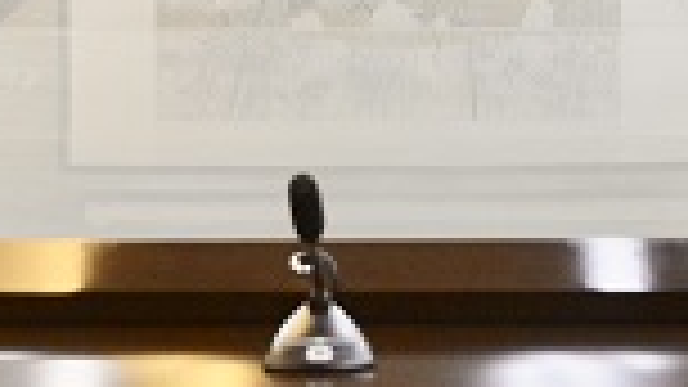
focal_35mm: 144
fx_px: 2627
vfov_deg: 8.0
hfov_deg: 14.9
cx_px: 391
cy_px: -414
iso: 4000
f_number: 5
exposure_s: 1/100
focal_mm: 35
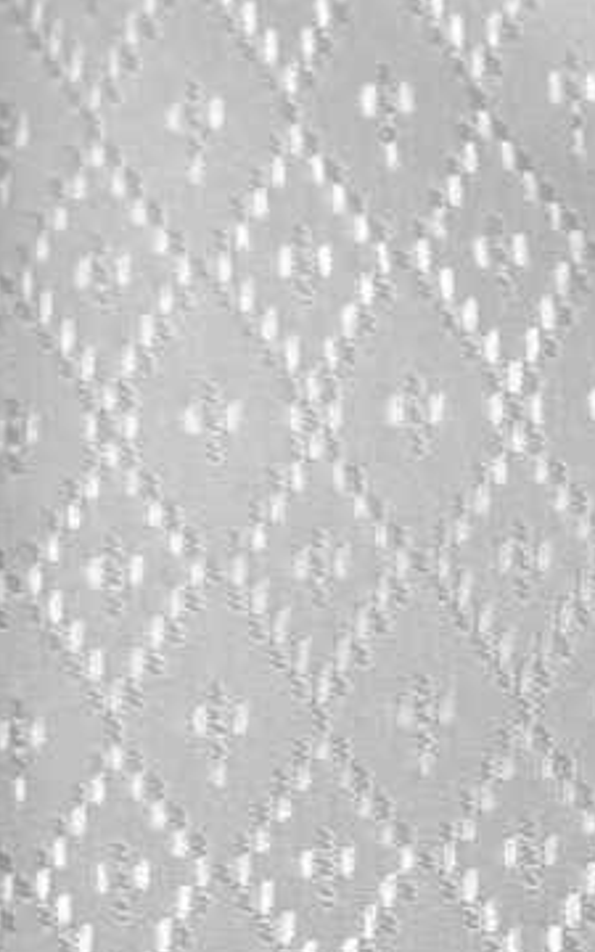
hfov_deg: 6.1
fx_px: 5085
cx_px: 1920
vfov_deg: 10.4
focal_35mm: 196
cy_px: 1351
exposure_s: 1/100
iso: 40
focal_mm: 5.96
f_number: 1.6
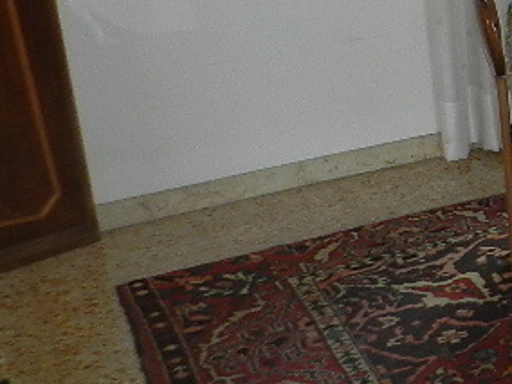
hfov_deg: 19.4
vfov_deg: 17.5
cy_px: 38
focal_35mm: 83
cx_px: 842
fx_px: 1228
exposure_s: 1/30
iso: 200
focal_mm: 4
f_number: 3.4
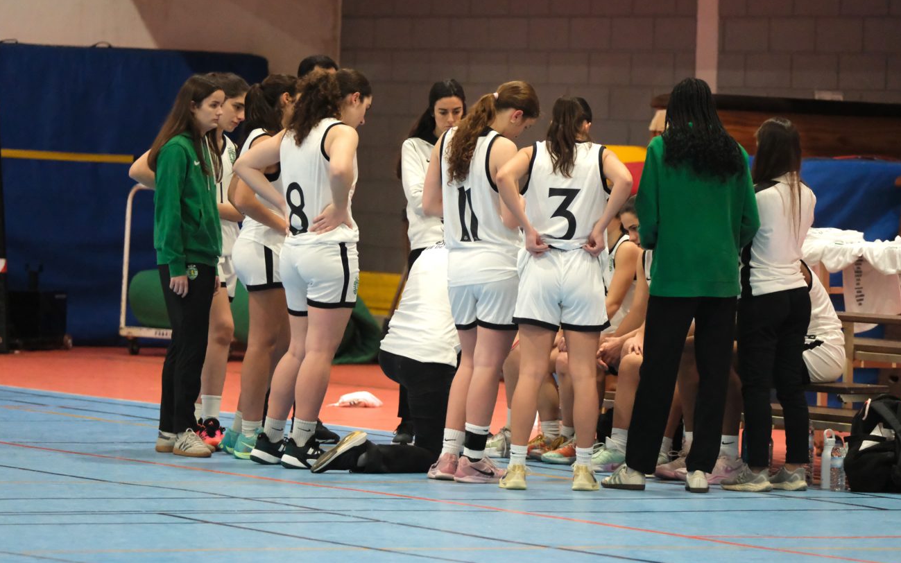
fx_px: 6213
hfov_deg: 8.3
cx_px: 508
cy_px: 237
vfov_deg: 5.2
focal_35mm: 253
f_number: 2.8
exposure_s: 1/800
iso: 8000
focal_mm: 140
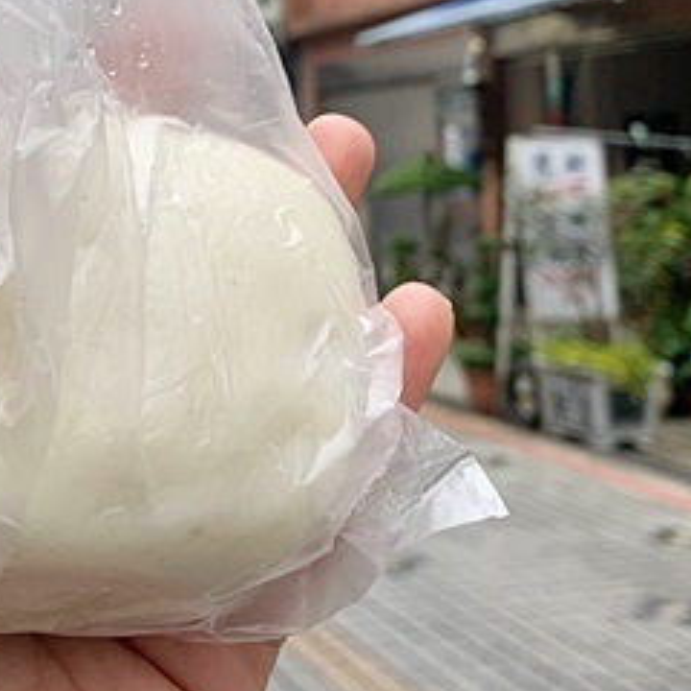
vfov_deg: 28.6
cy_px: 86
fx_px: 1310
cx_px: 135
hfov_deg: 28.9
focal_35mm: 58
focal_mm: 4.25
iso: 25
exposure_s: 1/783
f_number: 1.8
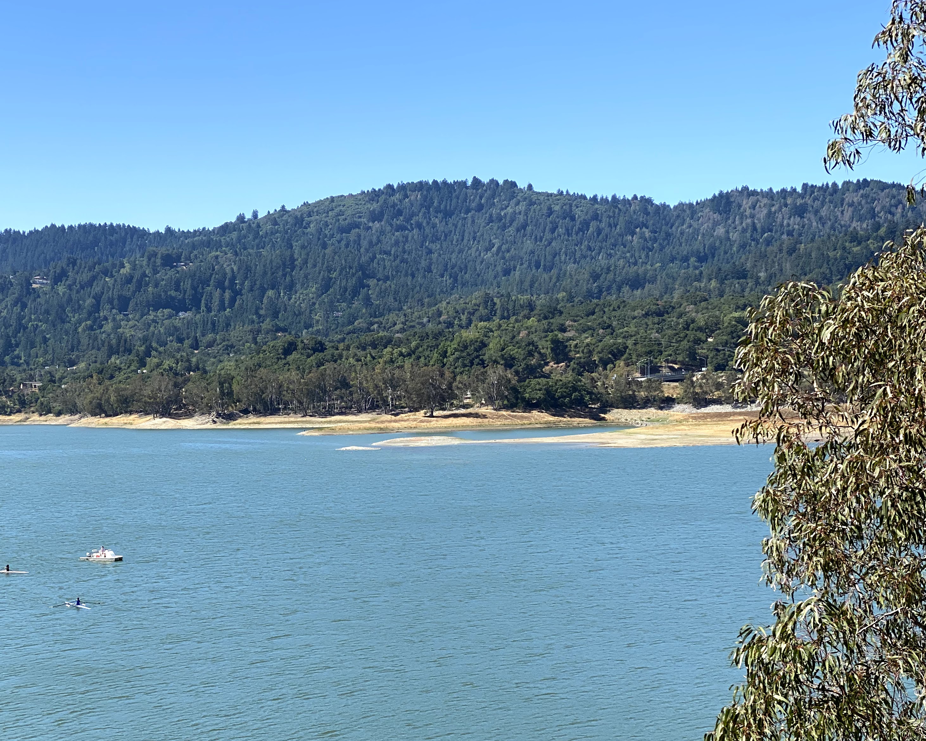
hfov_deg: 27.0
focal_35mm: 70
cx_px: 319
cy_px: 454
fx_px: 1918
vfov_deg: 21.8
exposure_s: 1/1115
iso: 20
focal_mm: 6
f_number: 2
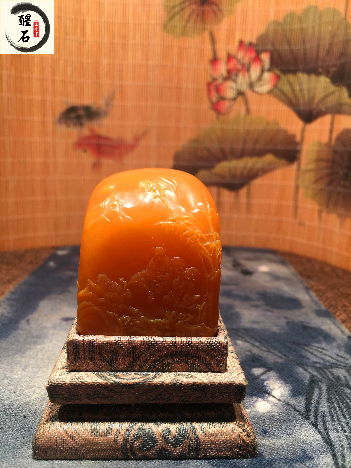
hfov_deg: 48.2
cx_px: 176
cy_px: 234
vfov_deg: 61.7
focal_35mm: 29
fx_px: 392
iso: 25
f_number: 2.2
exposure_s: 1/50
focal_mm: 4.15
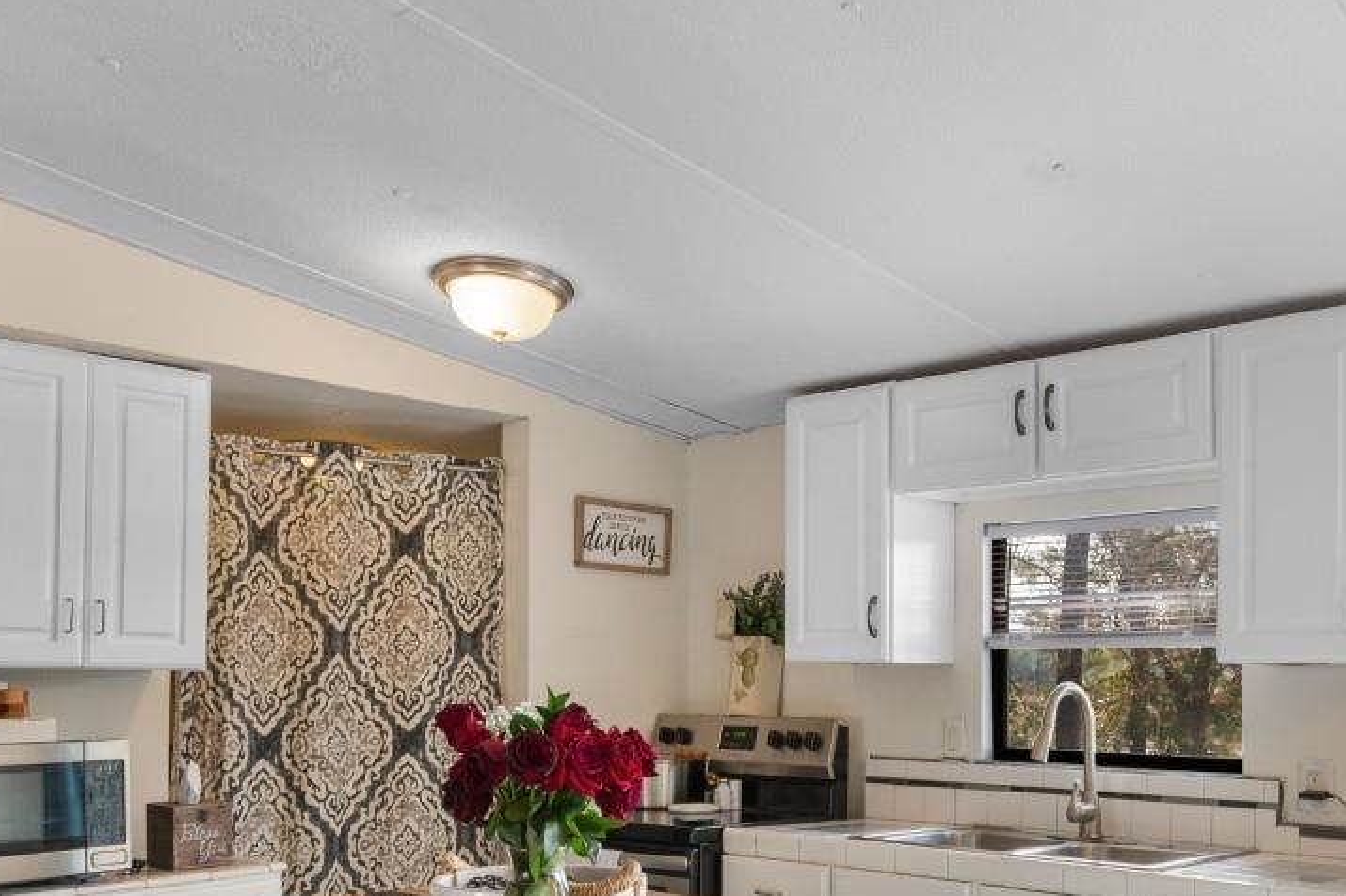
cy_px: 691
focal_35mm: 34
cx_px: 779
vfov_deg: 37.7
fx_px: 1271
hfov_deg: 55.6
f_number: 4.5
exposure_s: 1/13
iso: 100
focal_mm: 10
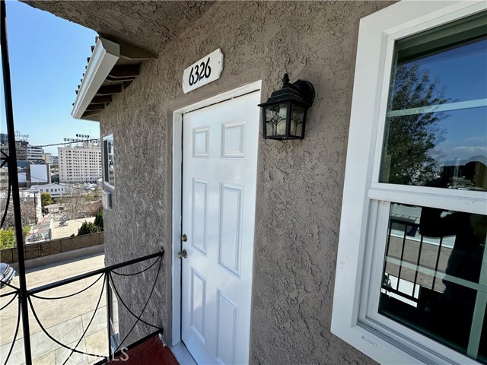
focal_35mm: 14
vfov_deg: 85.7
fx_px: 197
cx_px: 244
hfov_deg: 102.1
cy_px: 182
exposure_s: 1/875
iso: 50
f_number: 2.2
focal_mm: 2.22
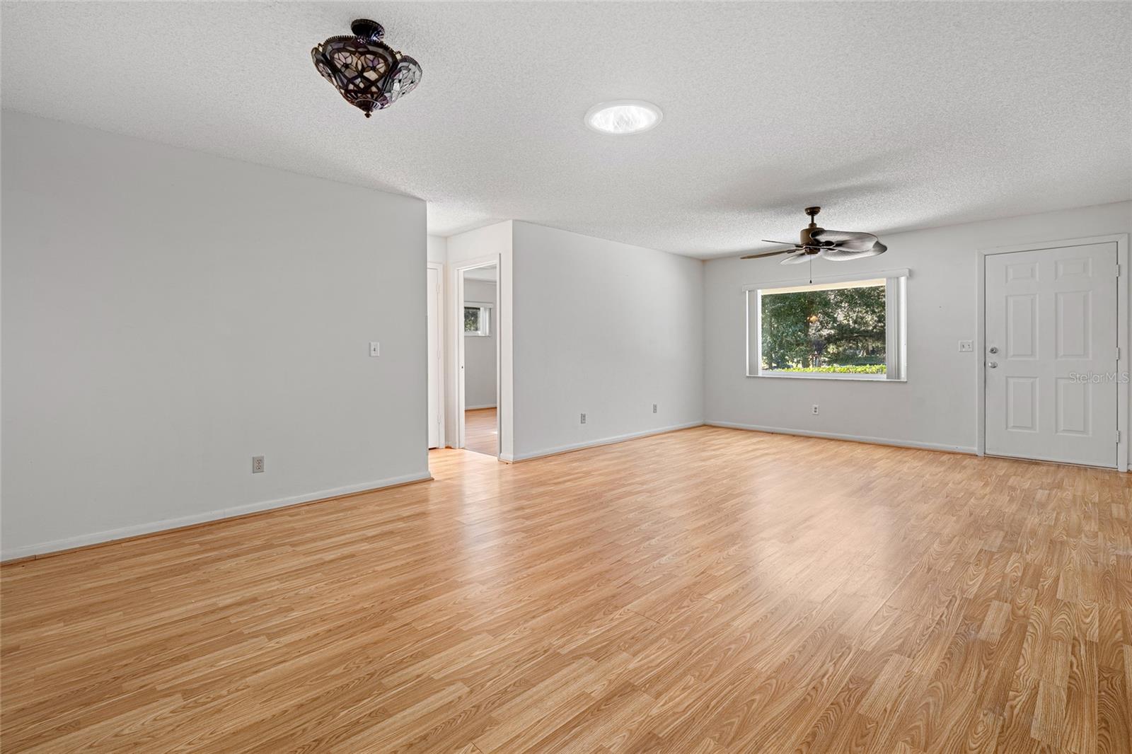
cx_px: 566
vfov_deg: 73.7
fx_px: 503
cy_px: 377
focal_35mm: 16
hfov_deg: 96.7
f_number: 8
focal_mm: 16
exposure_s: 1/320
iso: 400
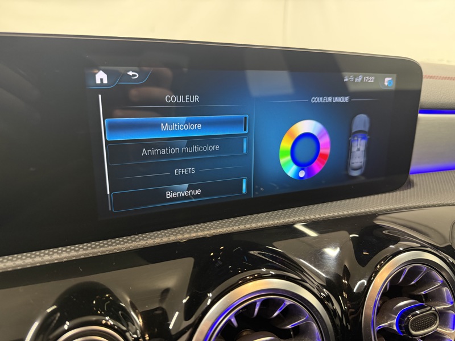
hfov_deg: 71.6
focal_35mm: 24
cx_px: 228
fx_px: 315
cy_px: 170
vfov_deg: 56.8
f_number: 1.78
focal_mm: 6.76
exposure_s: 1/50
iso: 320
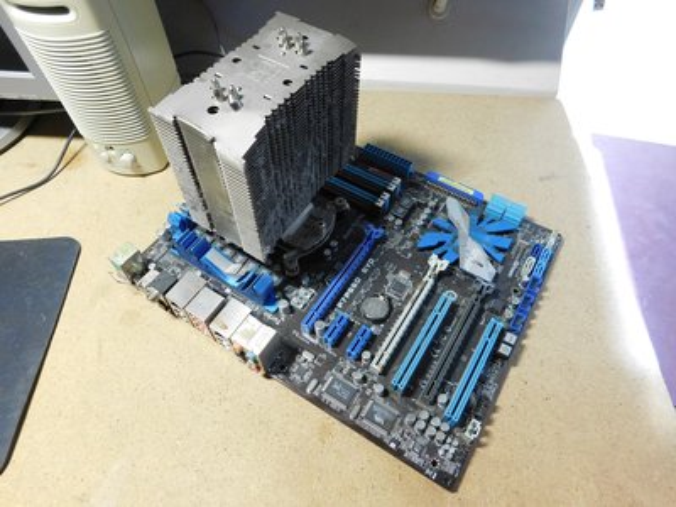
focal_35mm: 23
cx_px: 338
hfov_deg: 73.9
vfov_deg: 58.9
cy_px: 254
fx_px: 449
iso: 360
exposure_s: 1/30
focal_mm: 4
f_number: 3
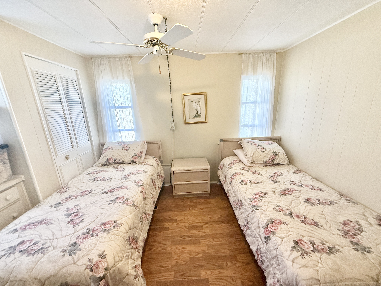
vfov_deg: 85.7
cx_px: 190
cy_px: 143
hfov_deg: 102.1
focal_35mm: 14
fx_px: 154
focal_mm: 2.22
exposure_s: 1/120
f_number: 2.2
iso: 320
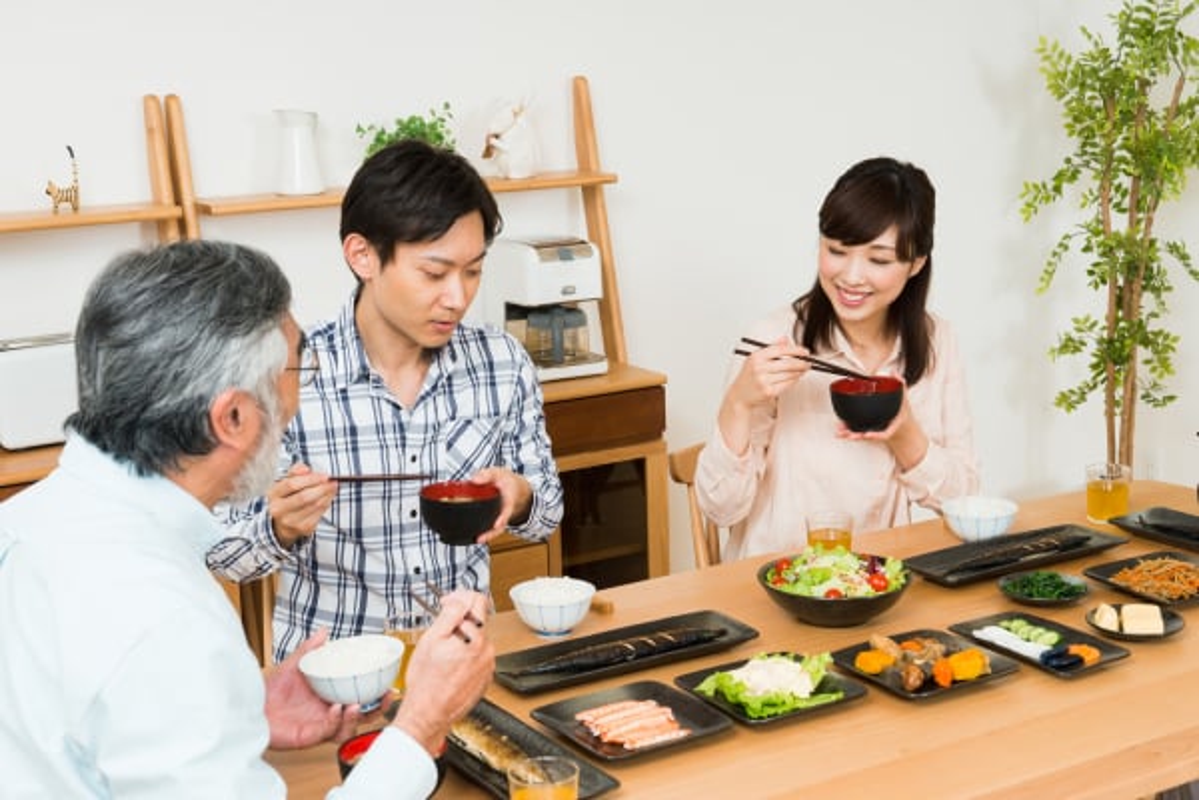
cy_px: 400
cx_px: 600
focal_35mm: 50
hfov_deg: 39.6
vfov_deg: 27.0
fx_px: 1665
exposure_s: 1/125
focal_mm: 50
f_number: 9
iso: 250
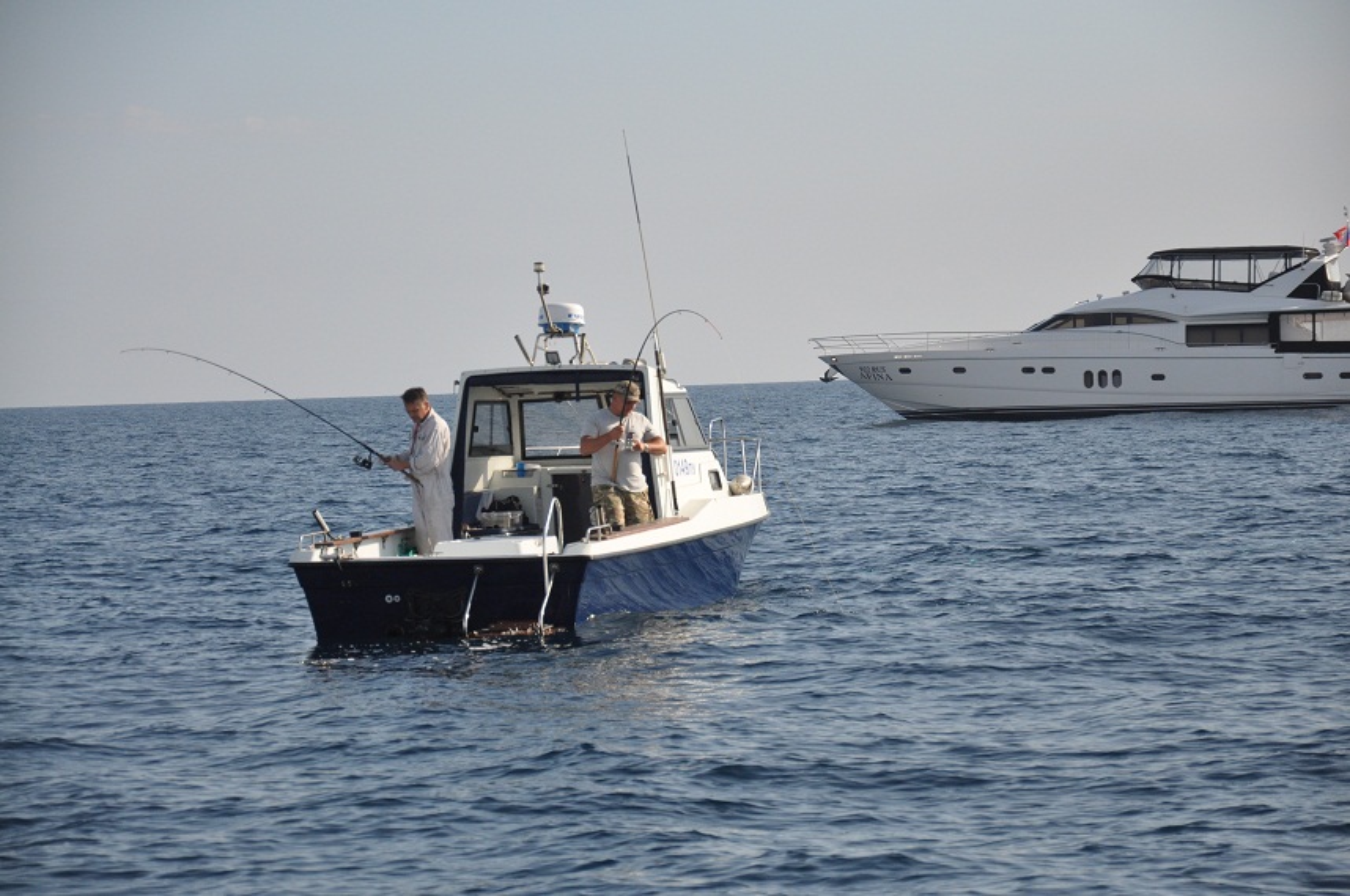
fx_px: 5169
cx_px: 675
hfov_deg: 14.9
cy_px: 448
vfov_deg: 9.9
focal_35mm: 138
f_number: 5.6
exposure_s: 1/3200
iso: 640
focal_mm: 92
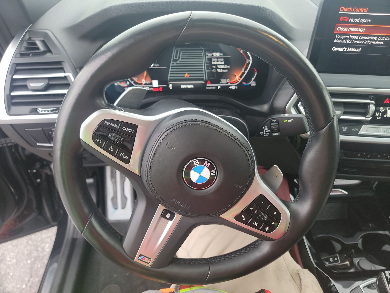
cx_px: 195
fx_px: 270
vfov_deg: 56.8
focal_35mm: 24
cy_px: 146
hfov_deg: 71.6
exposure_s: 1/59
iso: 195
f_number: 1.8
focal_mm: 6.7
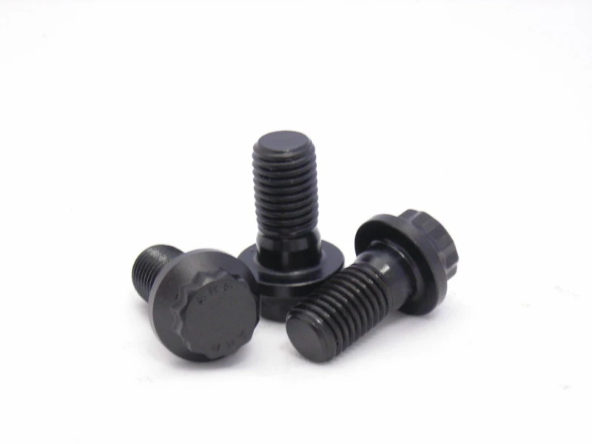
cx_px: 296
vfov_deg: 12.8
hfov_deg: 17.0
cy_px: 222
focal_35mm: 116
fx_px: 1984
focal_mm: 19.2
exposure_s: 1/4
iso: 126
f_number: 5.3
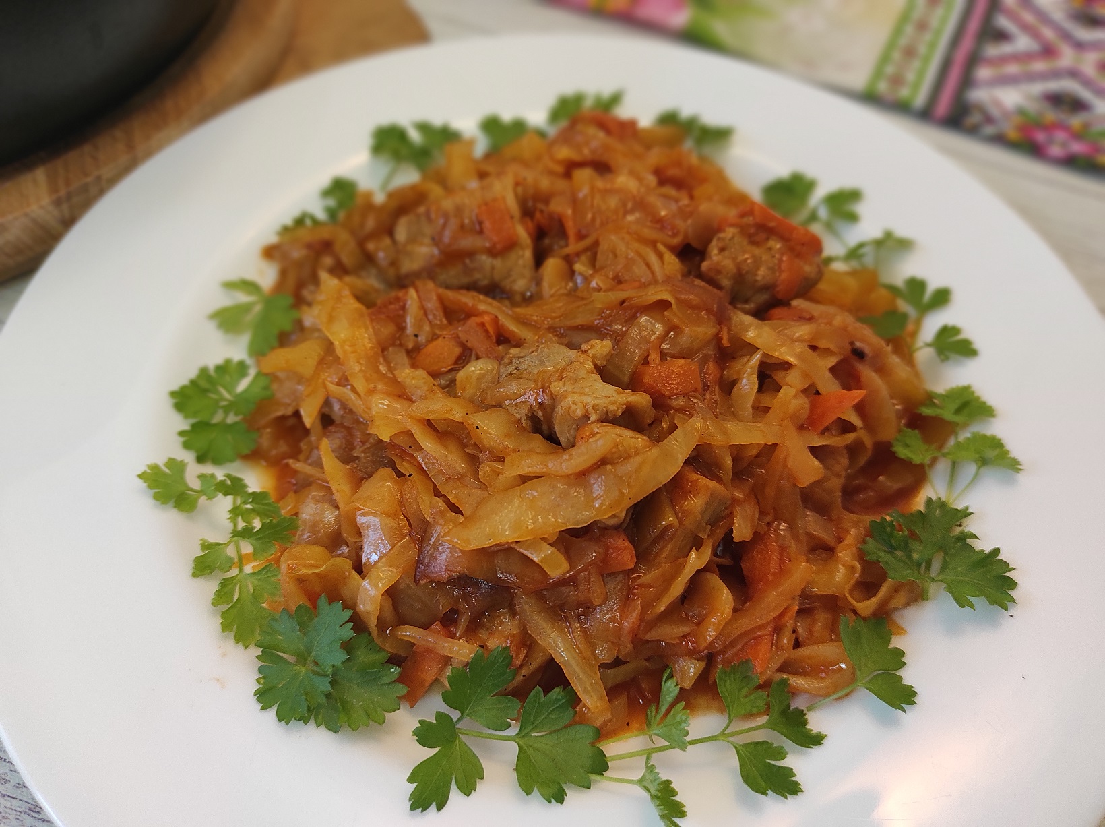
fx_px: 797
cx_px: 552
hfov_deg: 69.4
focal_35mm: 25
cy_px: 414
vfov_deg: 54.8
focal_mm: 5.43
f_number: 1.89
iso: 529
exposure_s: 1/33
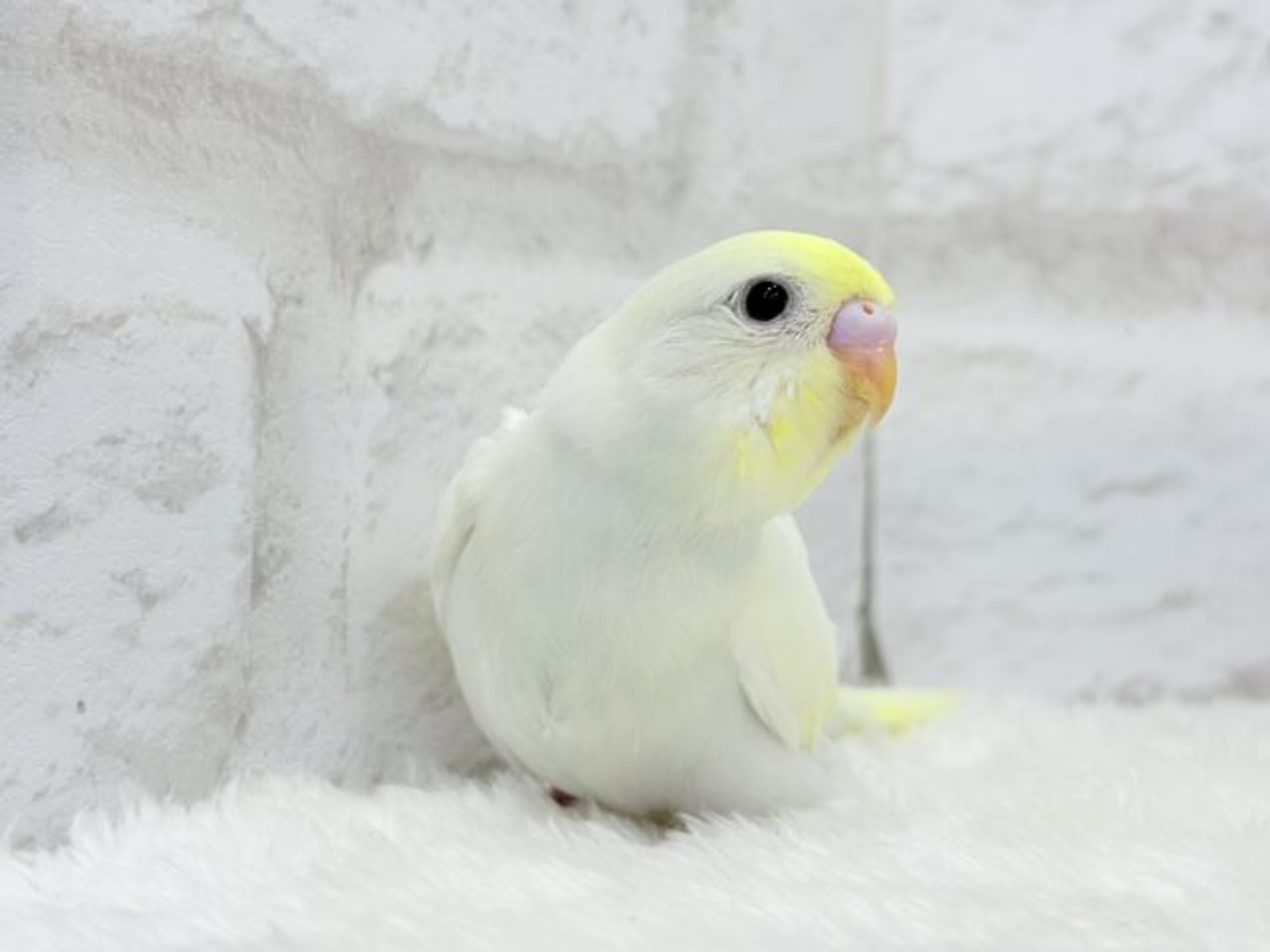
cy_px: 476
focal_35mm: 52
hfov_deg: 36.8
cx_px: 635
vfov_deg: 28.0
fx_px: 1908
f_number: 1.6
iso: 50
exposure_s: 1/100
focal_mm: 5.96
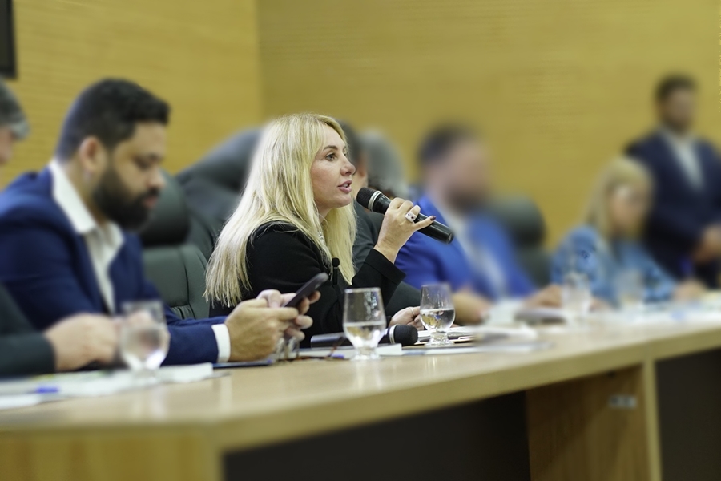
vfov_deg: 10.8
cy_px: 240
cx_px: 360
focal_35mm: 127
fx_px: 2543
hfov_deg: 16.1
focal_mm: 85
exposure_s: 1/200
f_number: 2
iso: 3200
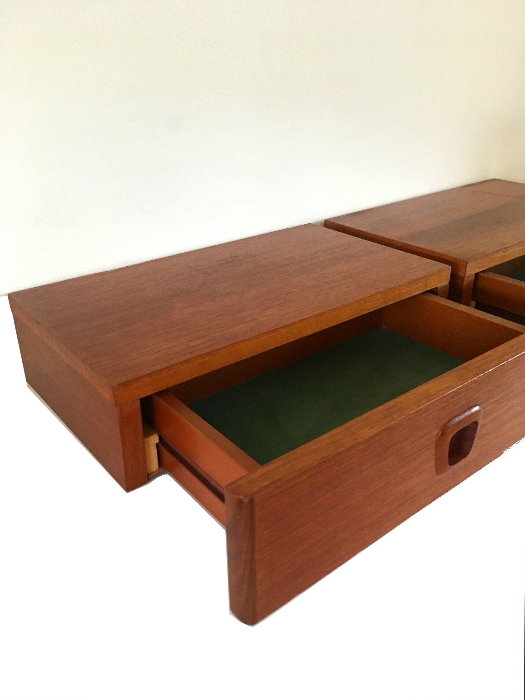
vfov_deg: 61.7
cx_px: 262
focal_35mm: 29
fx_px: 586
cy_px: 350
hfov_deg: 48.2
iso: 160
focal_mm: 4.15
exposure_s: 1/33
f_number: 2.2
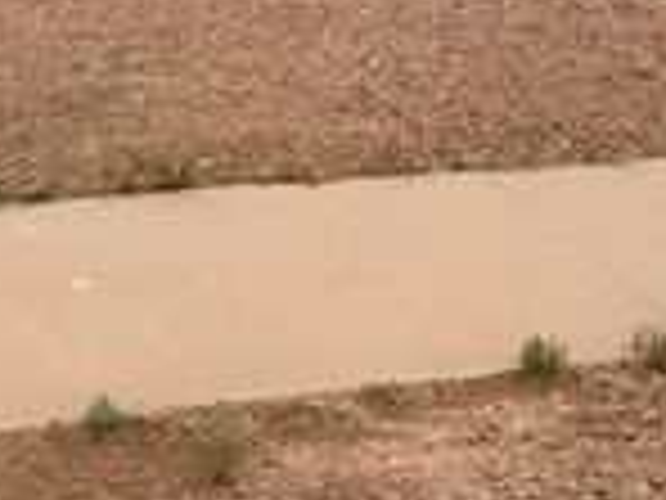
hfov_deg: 24.1
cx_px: 261
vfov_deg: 17.6
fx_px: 1558
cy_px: -47
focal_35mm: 81
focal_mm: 6.86
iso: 80
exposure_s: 1/5525
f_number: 1.78
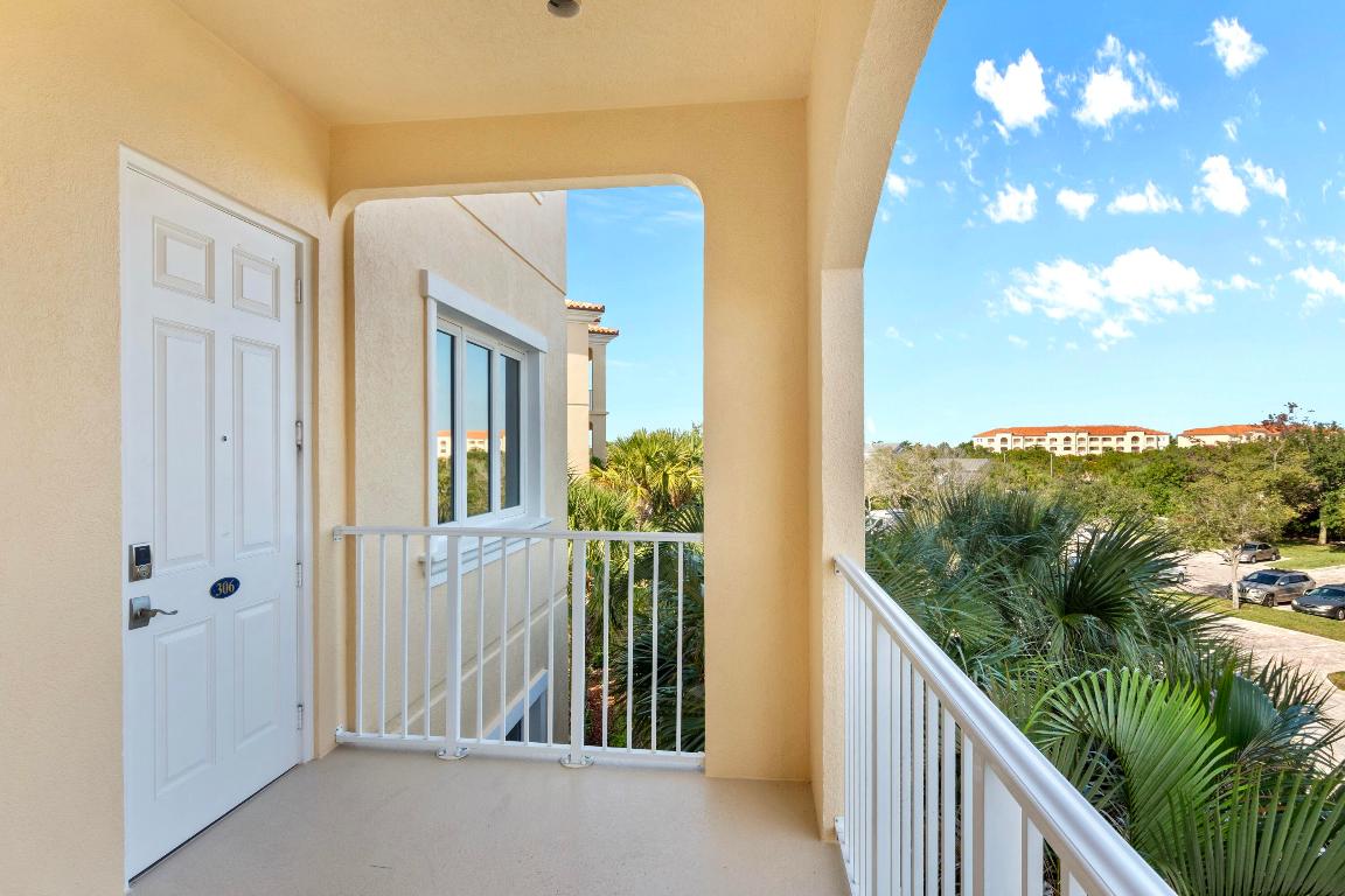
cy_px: 448
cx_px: 672
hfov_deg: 90.0
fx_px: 672
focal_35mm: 18
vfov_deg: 67.4
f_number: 6.3
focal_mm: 12
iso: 320
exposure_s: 1/250
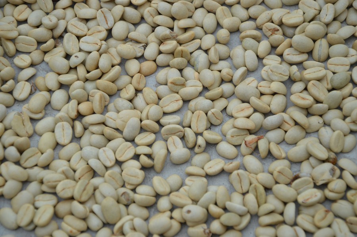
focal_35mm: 128
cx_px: 178
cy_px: 118
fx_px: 1263
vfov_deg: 10.7
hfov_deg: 16.1
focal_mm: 85
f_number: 6.3
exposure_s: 1/160
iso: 100
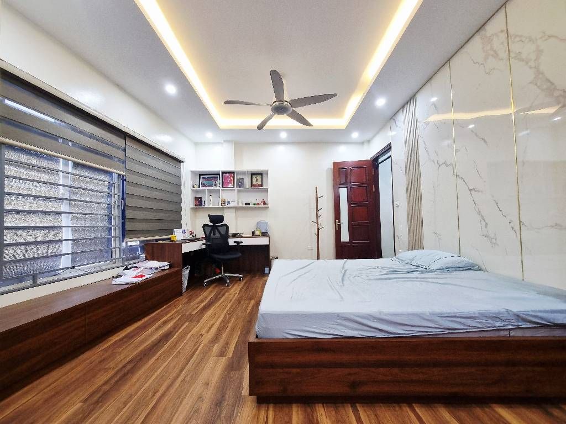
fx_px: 213
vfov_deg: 89.9
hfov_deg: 106.2
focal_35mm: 13
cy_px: 212
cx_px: 283
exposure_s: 1/50
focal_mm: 1.74
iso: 100
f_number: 2.2
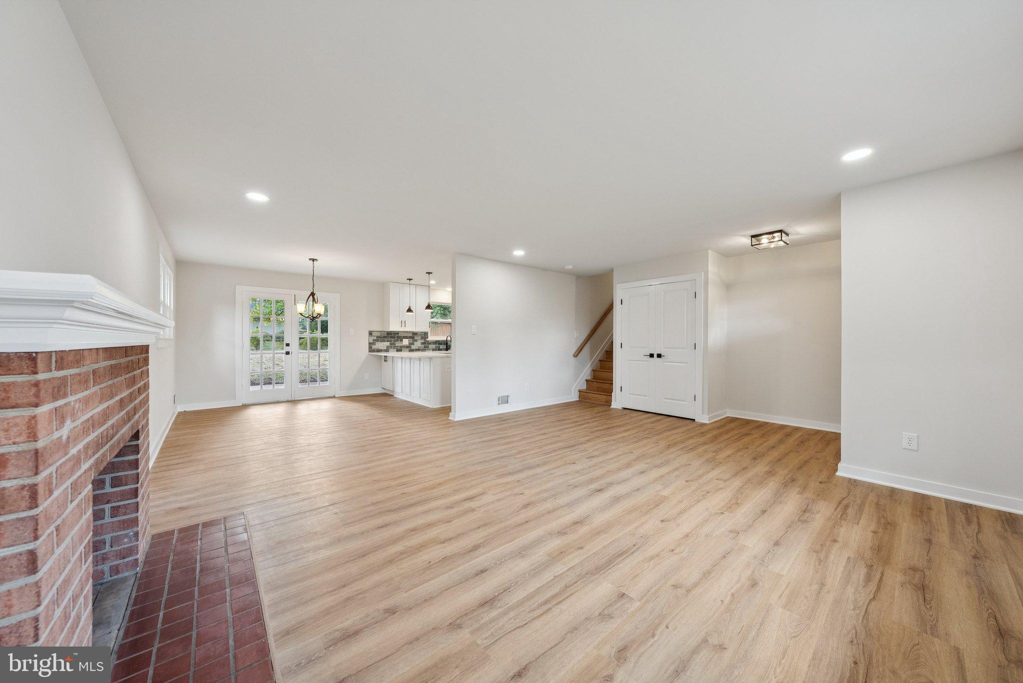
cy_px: 342
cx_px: 512
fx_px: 341
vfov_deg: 90.1
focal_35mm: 12
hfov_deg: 112.6
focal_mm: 12
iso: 640
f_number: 7.1
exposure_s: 1/60
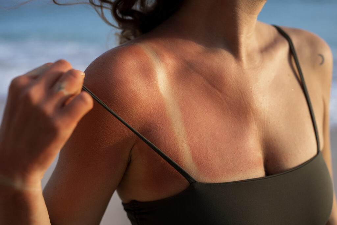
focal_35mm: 50
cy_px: 112
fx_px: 468
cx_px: 168
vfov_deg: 27.0
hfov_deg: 39.6
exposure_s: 1/400
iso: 100
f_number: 2.8
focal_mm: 50
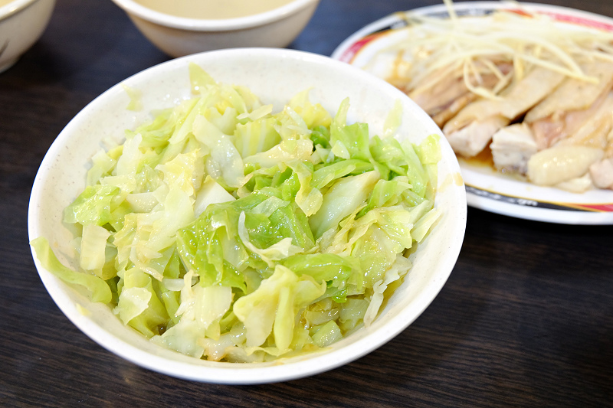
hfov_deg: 46.4
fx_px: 715
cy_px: 204
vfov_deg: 31.9
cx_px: 306
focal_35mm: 42
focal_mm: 28.2
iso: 800
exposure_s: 1/12
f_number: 4.5
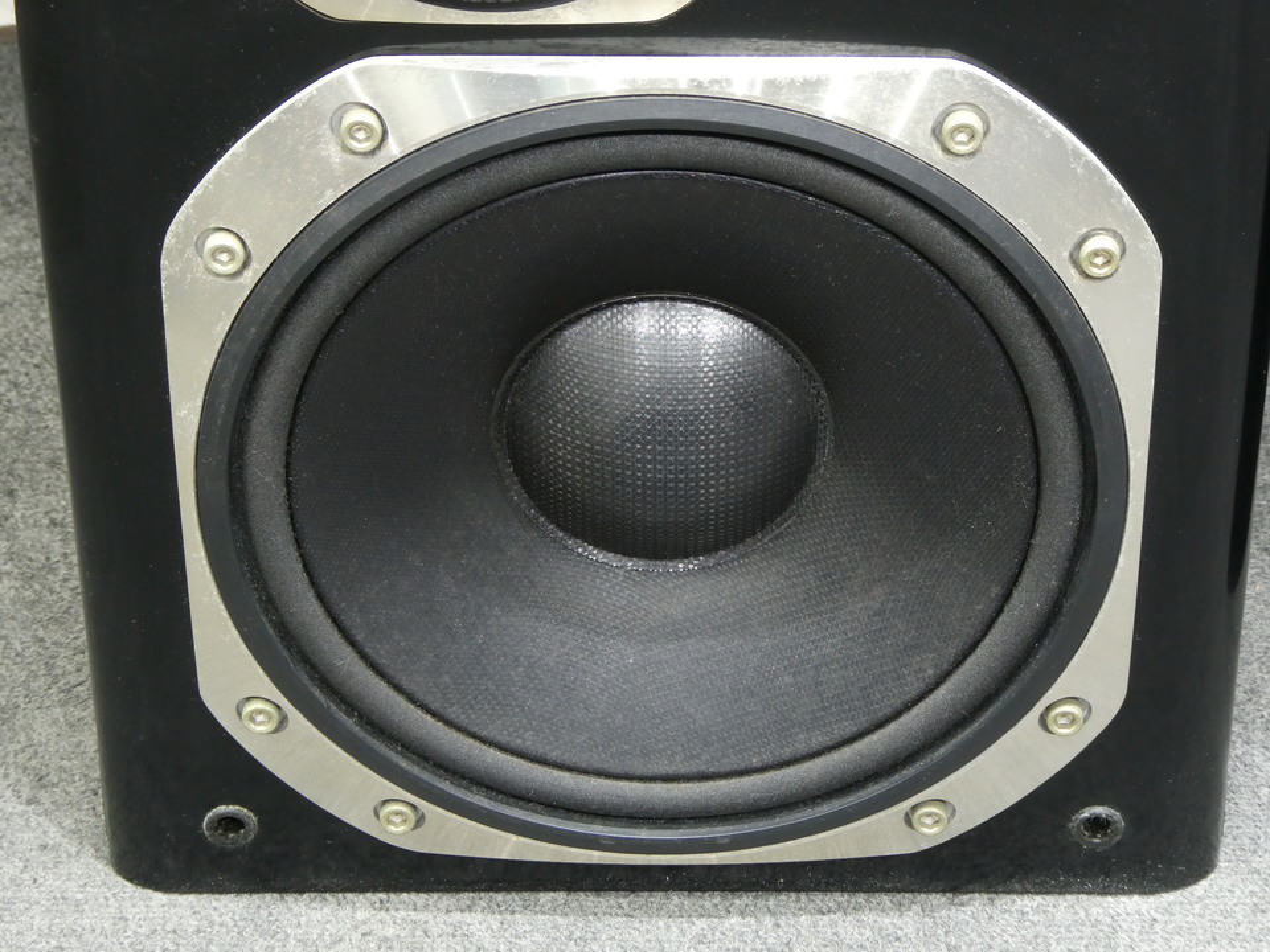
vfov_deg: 15.1
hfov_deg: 20.0
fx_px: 3595
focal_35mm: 98
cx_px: 635
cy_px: 476
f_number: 5.5
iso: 400
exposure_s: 1/2.5
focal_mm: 17.5
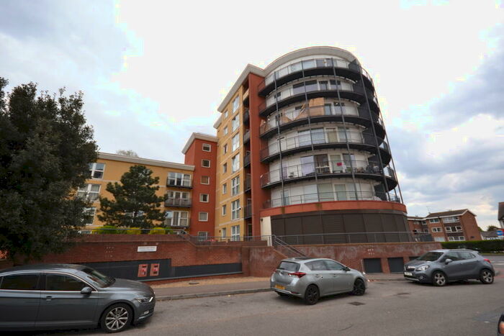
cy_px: 168
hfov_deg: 100.4
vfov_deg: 77.4
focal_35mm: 15
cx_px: 252
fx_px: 210
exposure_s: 1/200
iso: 100
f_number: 5.6
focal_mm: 10
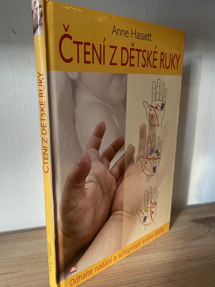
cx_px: 94
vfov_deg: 59.9
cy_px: 153
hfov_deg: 46.7
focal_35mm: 30
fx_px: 248
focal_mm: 4.25
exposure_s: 1/50
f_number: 1.8
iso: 160
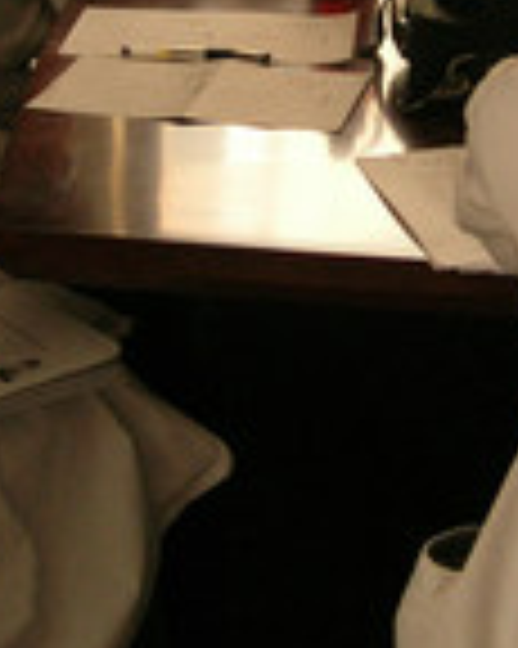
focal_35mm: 129
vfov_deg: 14.8
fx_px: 2475
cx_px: 482
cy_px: 74
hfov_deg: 11.9
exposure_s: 1/62.3
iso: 200
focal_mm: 7.8
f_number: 2.8
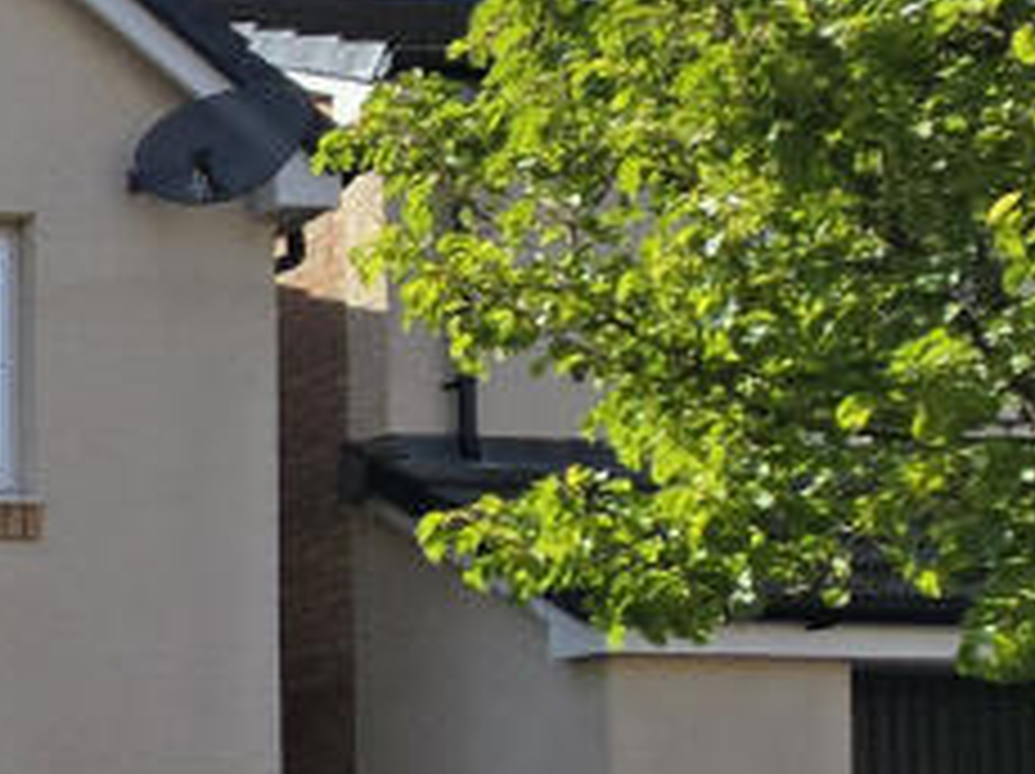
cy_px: 896
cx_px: -994
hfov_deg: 19.7
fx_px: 1732
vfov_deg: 23.3
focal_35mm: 58
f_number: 2.2
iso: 50
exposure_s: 1/2874
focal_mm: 2.2
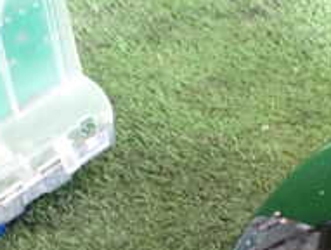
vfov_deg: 15.6
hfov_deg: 20.8
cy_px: 222
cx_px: 220
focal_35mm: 94
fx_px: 901
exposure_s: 1/50
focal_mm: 5.4
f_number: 2.3
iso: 800
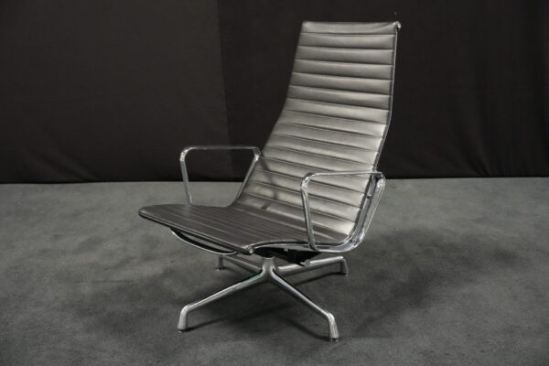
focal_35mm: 43
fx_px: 656
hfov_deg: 45.4
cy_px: 183
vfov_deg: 31.2
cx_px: 274
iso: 12800
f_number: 4
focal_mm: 43
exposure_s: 1/50
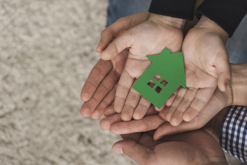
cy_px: 82
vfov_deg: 7.0
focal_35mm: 195
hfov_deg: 10.5
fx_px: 1338
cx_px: 124
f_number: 4.5
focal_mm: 195
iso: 400
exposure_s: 1/160
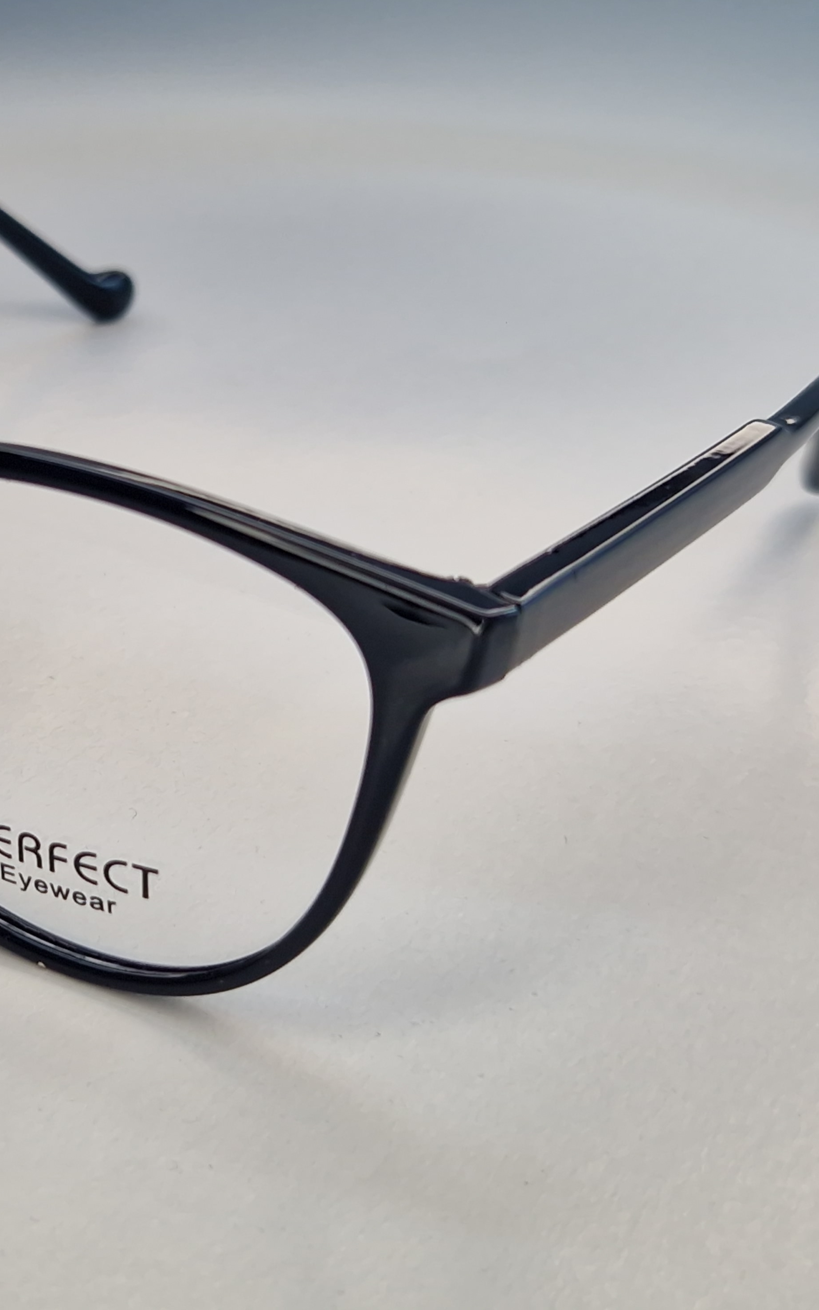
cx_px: 39
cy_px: 645
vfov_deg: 58.1
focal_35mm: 33
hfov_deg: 35.4
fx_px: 1178
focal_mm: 5.4
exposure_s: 1/185
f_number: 1.8
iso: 50
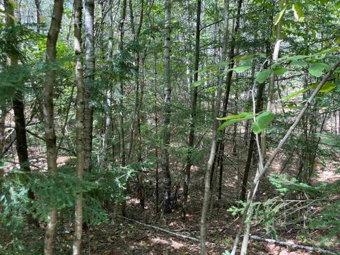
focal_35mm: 26
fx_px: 255
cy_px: 125
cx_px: 176
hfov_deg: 67.3
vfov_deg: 53.1
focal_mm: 5.1
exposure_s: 1/121
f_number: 1.6
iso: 64
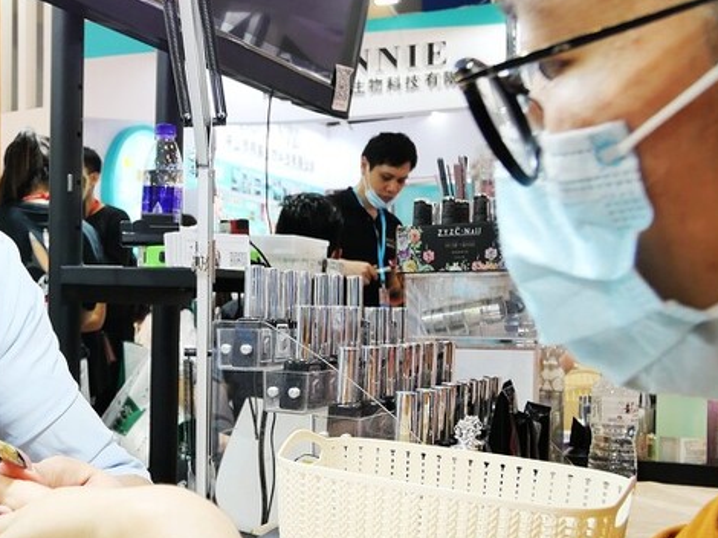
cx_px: 67
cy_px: 341
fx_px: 954
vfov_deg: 31.3
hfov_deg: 38.3
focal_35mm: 46
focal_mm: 9
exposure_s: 1/60
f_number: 4
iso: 400
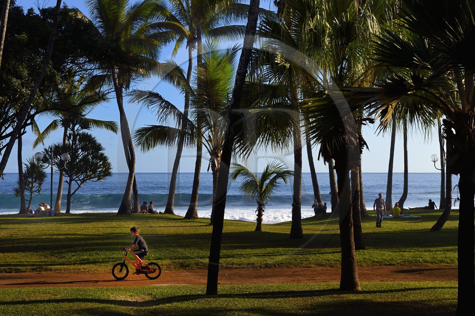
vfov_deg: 21.9
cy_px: 158
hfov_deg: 32.4
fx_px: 817
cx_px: 238
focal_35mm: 62
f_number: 9
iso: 200
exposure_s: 1/400
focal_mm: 62
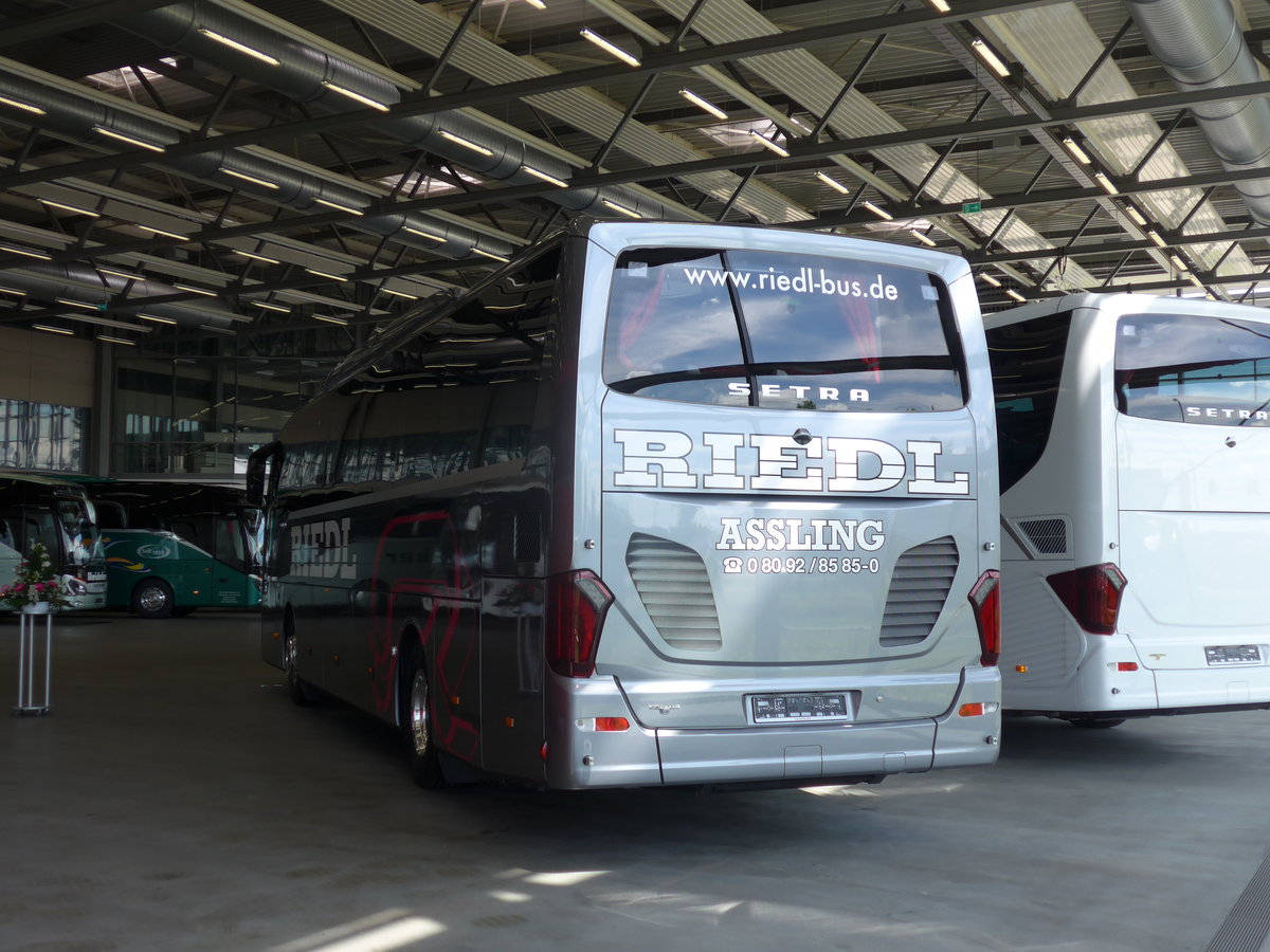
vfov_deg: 35.1
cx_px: 635
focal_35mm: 41
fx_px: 1504
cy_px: 476
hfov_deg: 45.8
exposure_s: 1/250
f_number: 2.8
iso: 80
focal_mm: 8.4
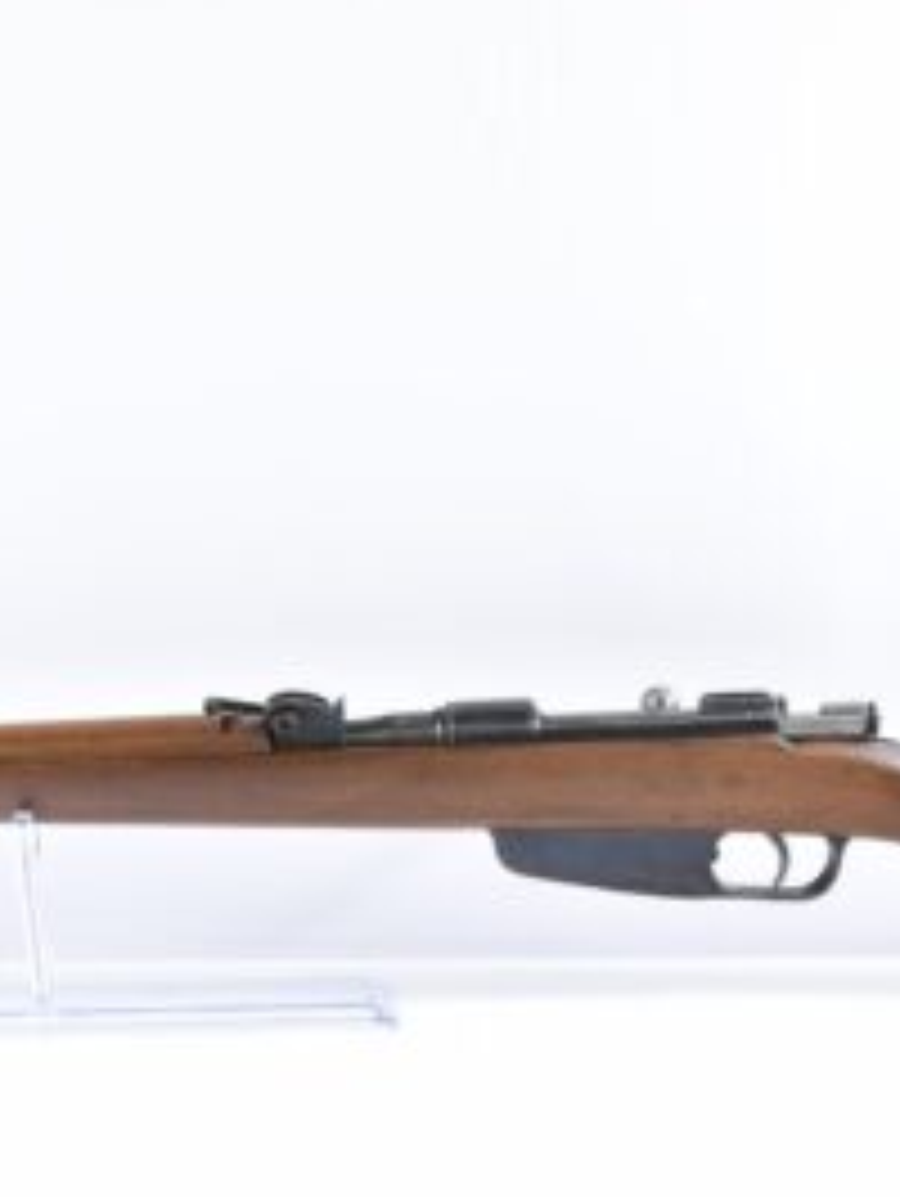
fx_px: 2250
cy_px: 837
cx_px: 328
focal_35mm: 65
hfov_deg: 22.6
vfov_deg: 29.5
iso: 640
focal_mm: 20
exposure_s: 1/20
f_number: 5
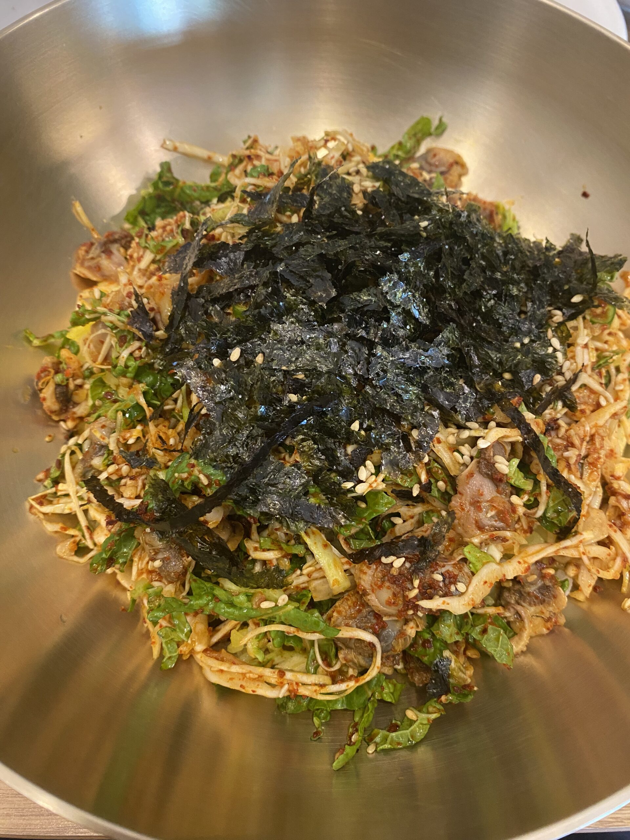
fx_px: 607
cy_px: 420
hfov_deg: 54.9
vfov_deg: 69.4
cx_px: 315
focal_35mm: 25
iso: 400
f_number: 1.8
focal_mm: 4.25
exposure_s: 1/40
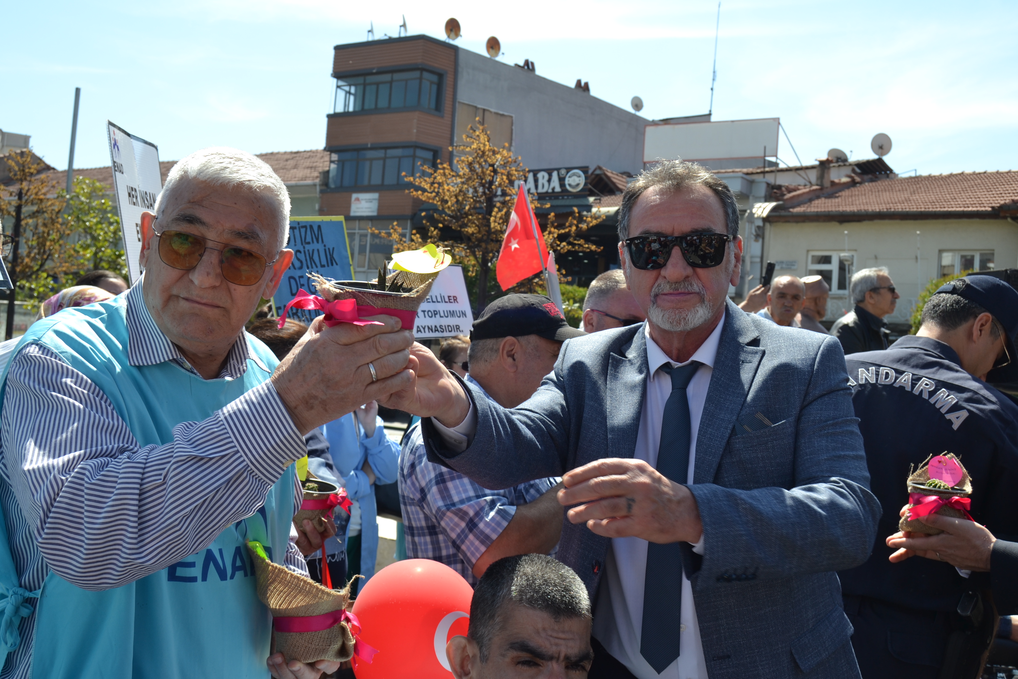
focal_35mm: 34
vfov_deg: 38.4
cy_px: 340
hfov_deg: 55.1
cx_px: 509
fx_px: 976
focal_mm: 23
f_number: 7.1
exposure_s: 1/200
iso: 100
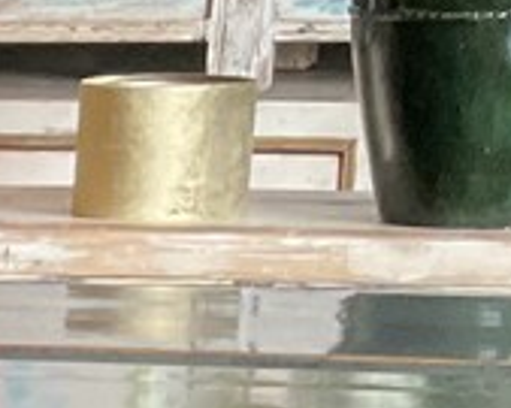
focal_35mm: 223
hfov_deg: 7.9
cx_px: -770
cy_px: 910
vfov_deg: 6.6
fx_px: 3371
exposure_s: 1/60
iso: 250
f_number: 1.8
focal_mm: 3
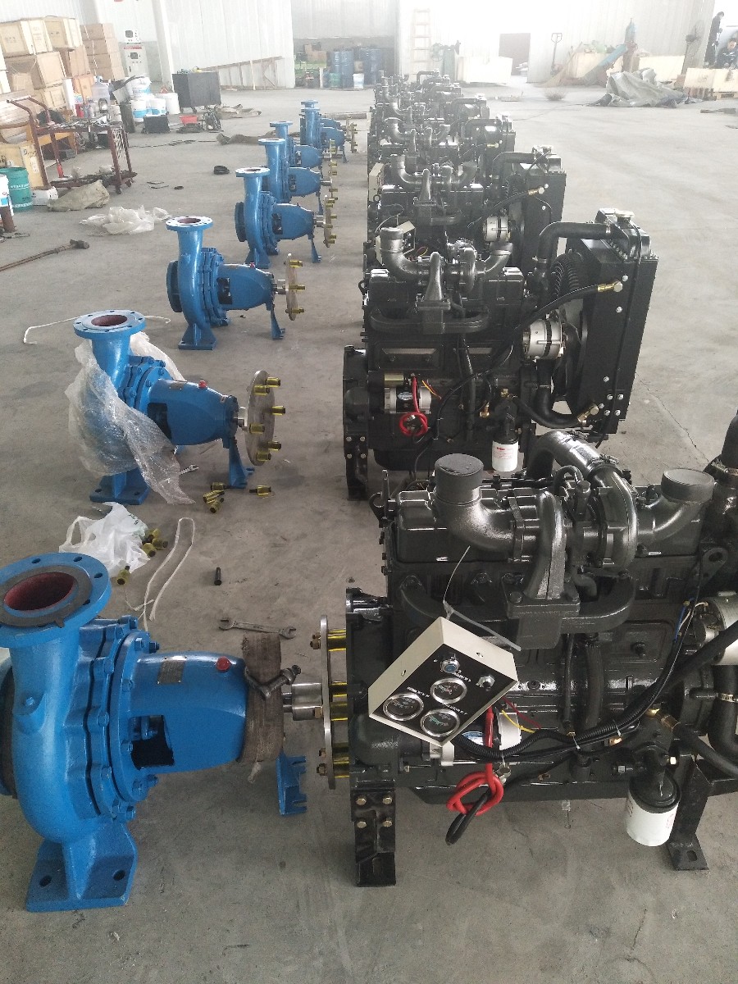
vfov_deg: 67.3
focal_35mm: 26
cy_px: 492
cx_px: 369
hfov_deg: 53.1
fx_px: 739
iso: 250
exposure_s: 1/50
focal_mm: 3.88
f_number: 2
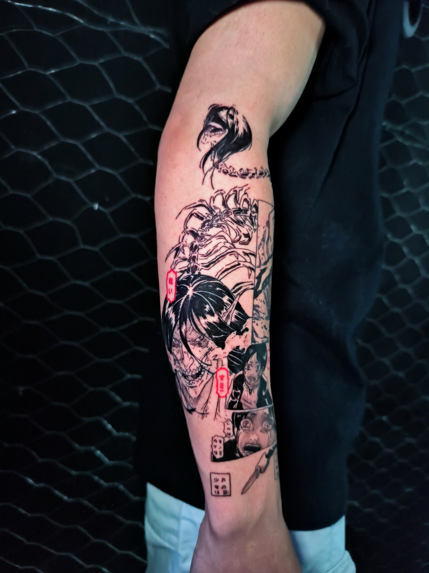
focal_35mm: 24
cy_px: 286
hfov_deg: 56.8
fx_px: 397
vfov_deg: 71.6
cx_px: 214
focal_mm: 5.24
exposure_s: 1/12.5
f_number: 1.7
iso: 5792
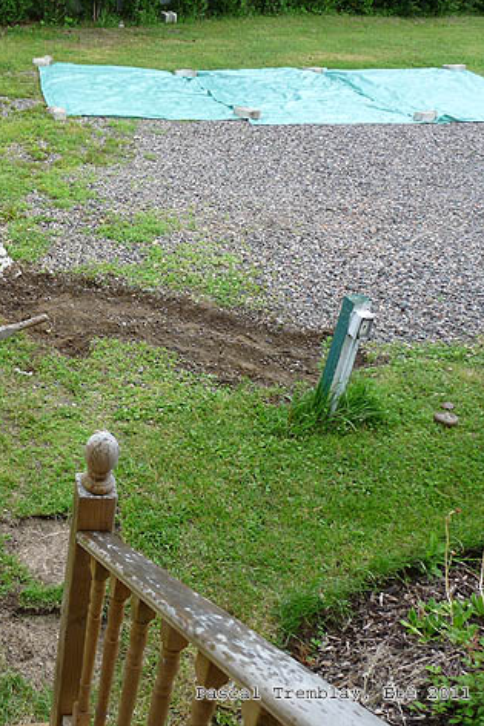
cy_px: 359
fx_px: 767
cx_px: 8
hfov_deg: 32.4
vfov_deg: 50.7
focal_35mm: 38
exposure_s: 1/125
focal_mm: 4.8
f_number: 3.2
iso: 100
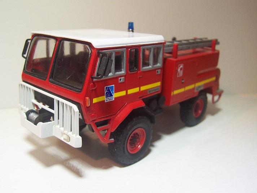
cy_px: 96
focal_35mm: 35
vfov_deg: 40.7
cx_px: 128
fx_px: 260
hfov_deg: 52.6
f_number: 2.8
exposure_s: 1/30
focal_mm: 5.6
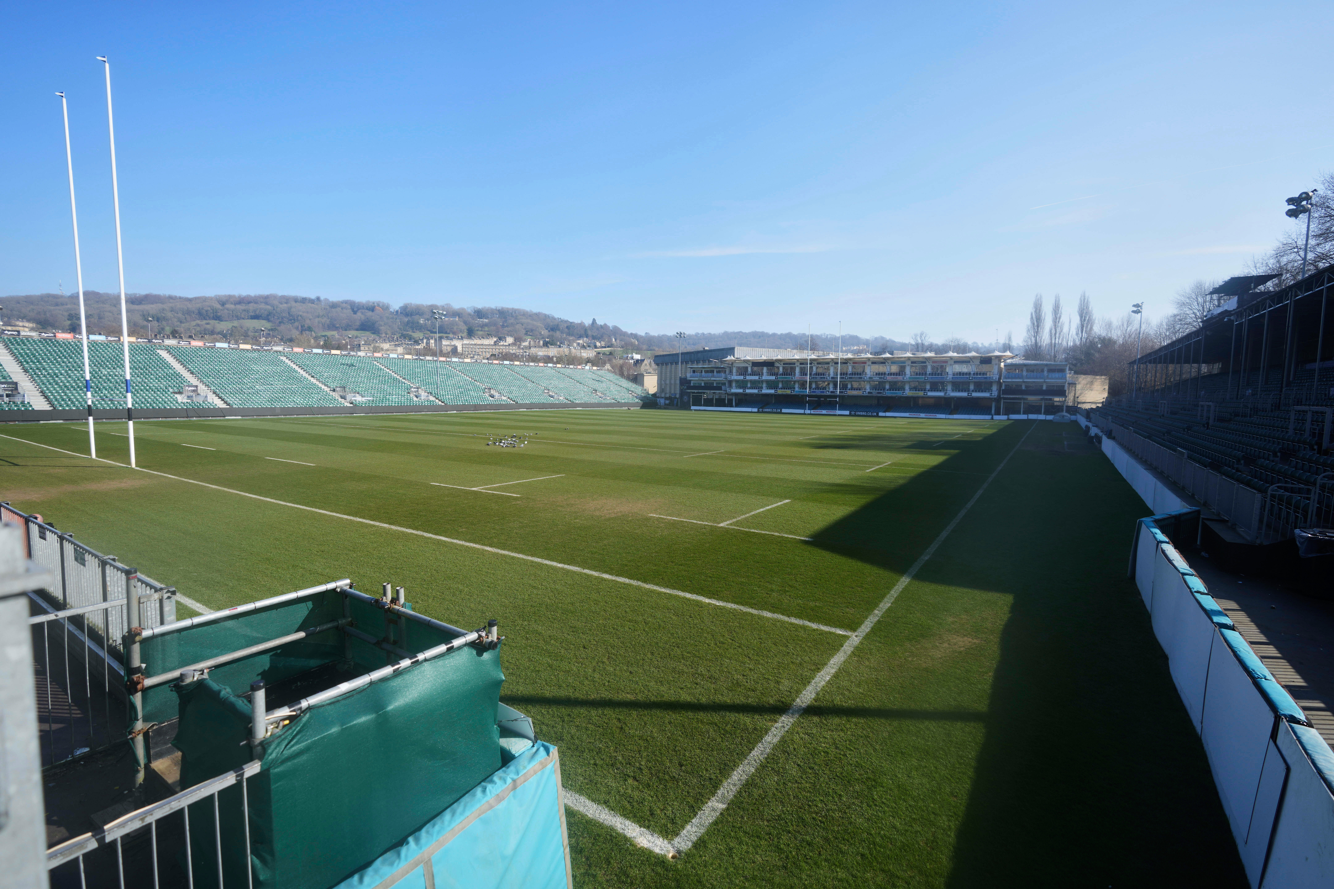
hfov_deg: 96.7
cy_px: 444
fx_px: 593
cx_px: 667
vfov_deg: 73.7
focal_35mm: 16
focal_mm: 16
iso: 100
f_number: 3.2
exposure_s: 1/1000
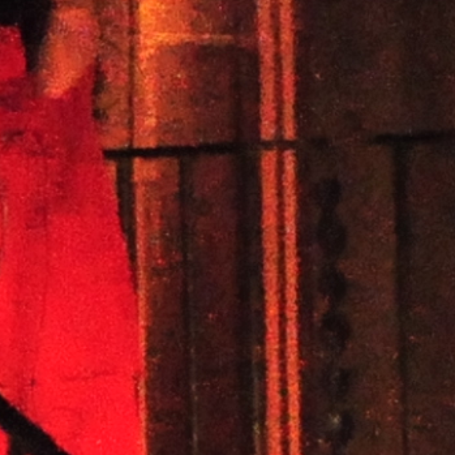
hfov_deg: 2.6
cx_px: 258
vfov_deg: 2.6
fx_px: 10112
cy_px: 153
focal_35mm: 680
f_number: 5
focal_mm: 58
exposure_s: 1/400
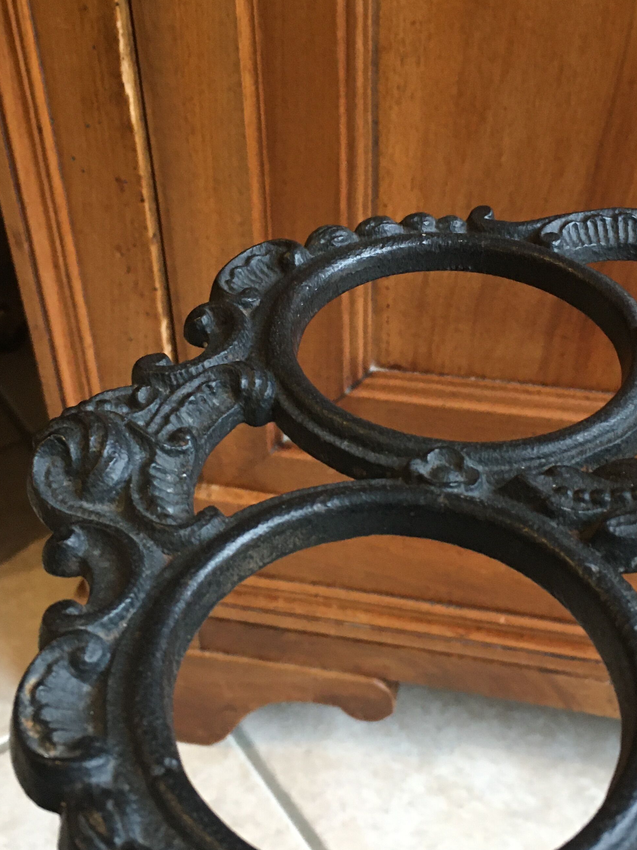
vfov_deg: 42.1
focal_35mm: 45
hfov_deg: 32.2
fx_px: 1104
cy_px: 427
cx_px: 340
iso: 160
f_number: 2.2
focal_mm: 4.15
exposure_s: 1/33
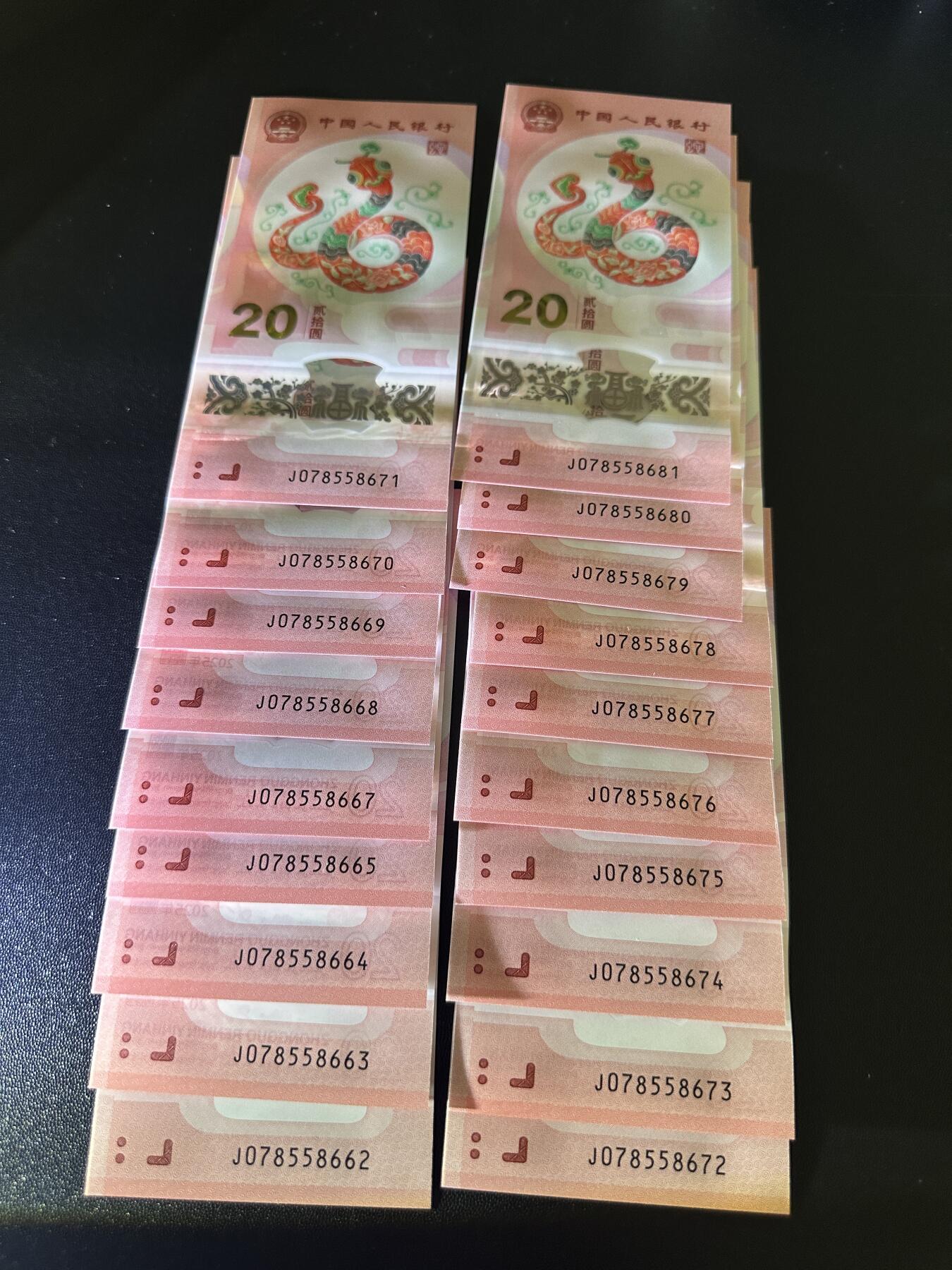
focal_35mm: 24
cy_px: 635
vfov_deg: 71.6
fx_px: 880
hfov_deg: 56.8
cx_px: 476
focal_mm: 6.86
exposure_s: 1/121
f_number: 1.78
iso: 200
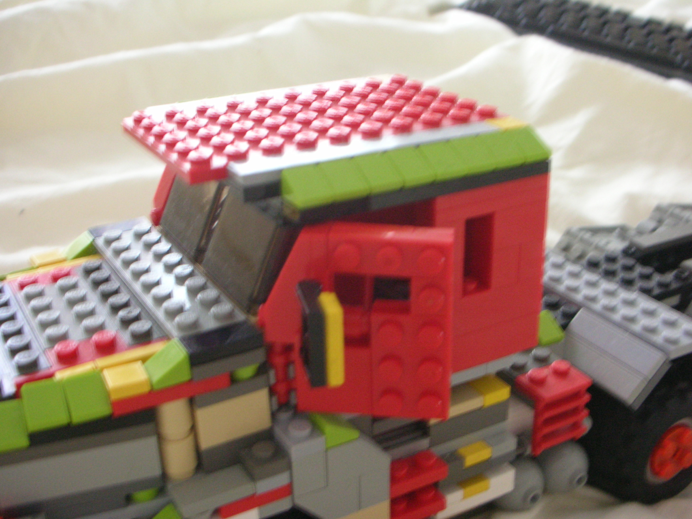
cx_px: 346
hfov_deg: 41.2
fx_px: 920
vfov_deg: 31.5
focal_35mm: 46
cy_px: 260
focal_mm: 7.7
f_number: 3.5
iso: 200
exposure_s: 1/2.3
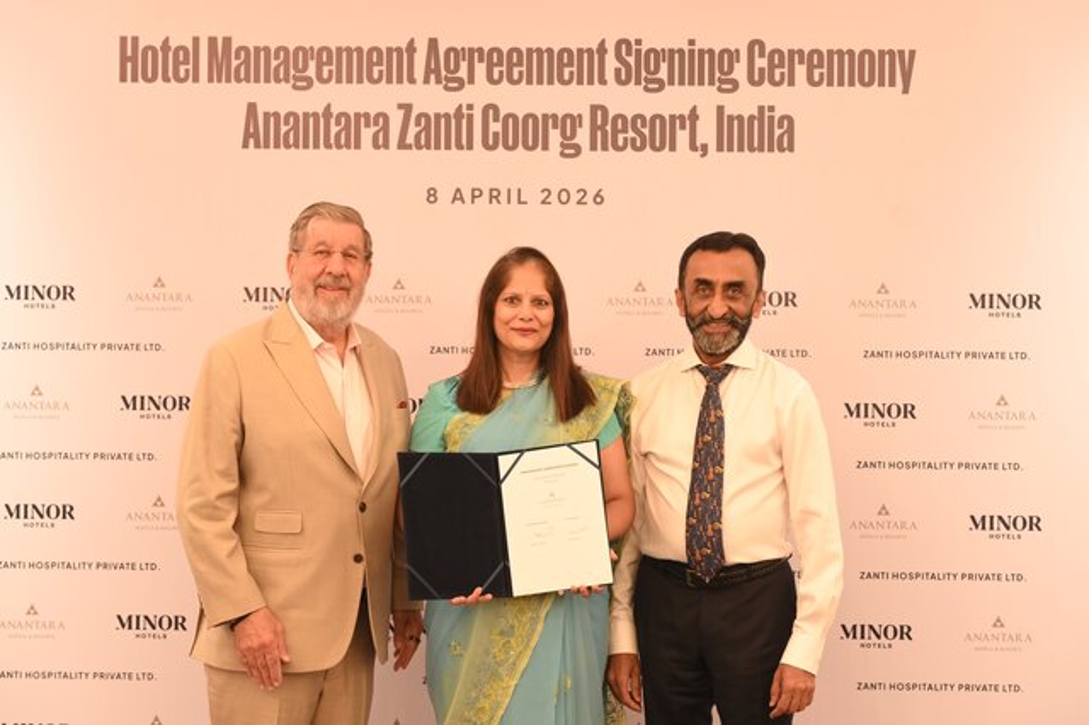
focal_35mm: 53
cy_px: 362
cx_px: 544
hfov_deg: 37.5
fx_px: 1602
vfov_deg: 25.5
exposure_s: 1/50
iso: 3200
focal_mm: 53
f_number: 4
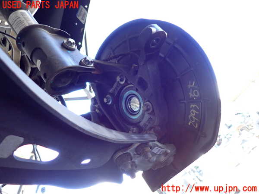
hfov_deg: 69.4
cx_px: 130
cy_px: 97
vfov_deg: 54.9
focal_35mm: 25
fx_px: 187
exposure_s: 1/125
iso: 400
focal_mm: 4.5
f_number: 2
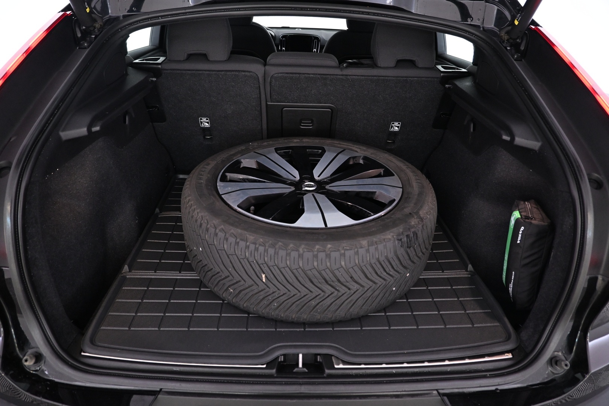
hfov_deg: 73.7
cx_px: 304
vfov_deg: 53.1
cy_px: 203
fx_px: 406
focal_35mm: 24
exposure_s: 1/25
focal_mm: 16
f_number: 3.5
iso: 1600
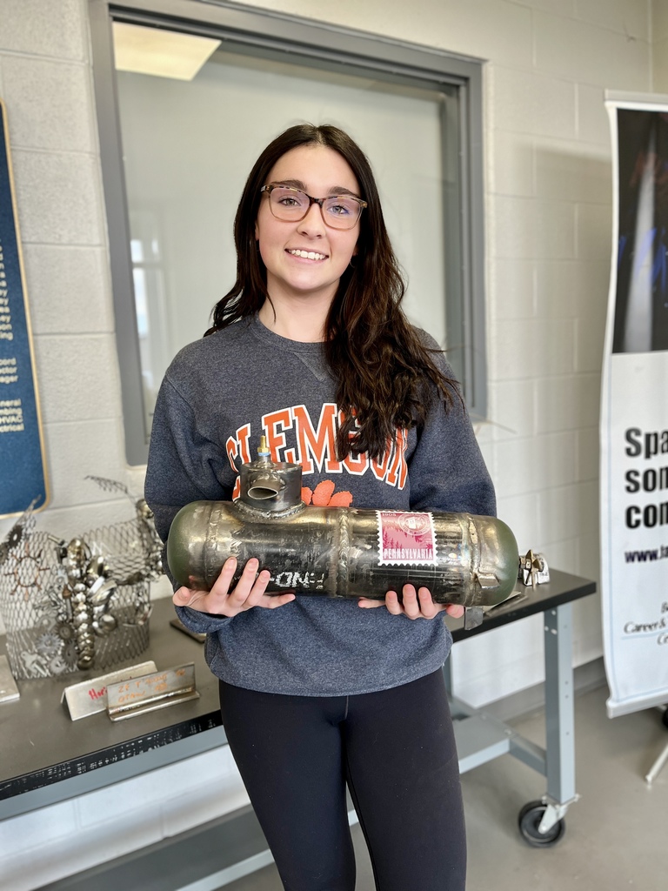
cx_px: 334
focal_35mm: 26
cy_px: 446
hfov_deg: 53.1
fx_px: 669
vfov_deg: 67.3
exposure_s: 1/120
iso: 125
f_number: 1.6
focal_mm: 5.1
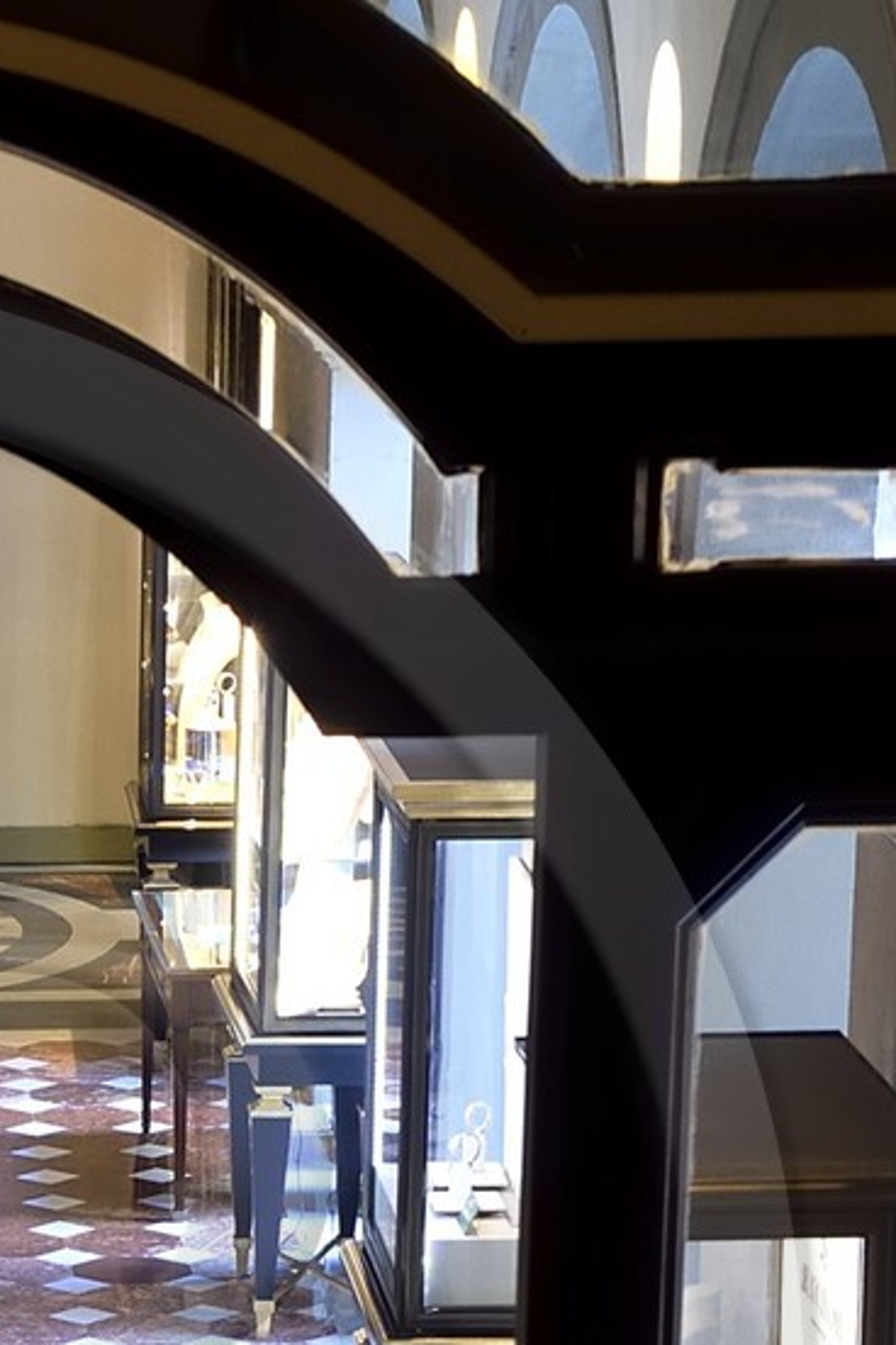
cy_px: 1403
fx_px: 5525
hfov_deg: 9.1
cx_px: -329
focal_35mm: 148
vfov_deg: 13.6
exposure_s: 1/8
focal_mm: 34
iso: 800
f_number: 6.3
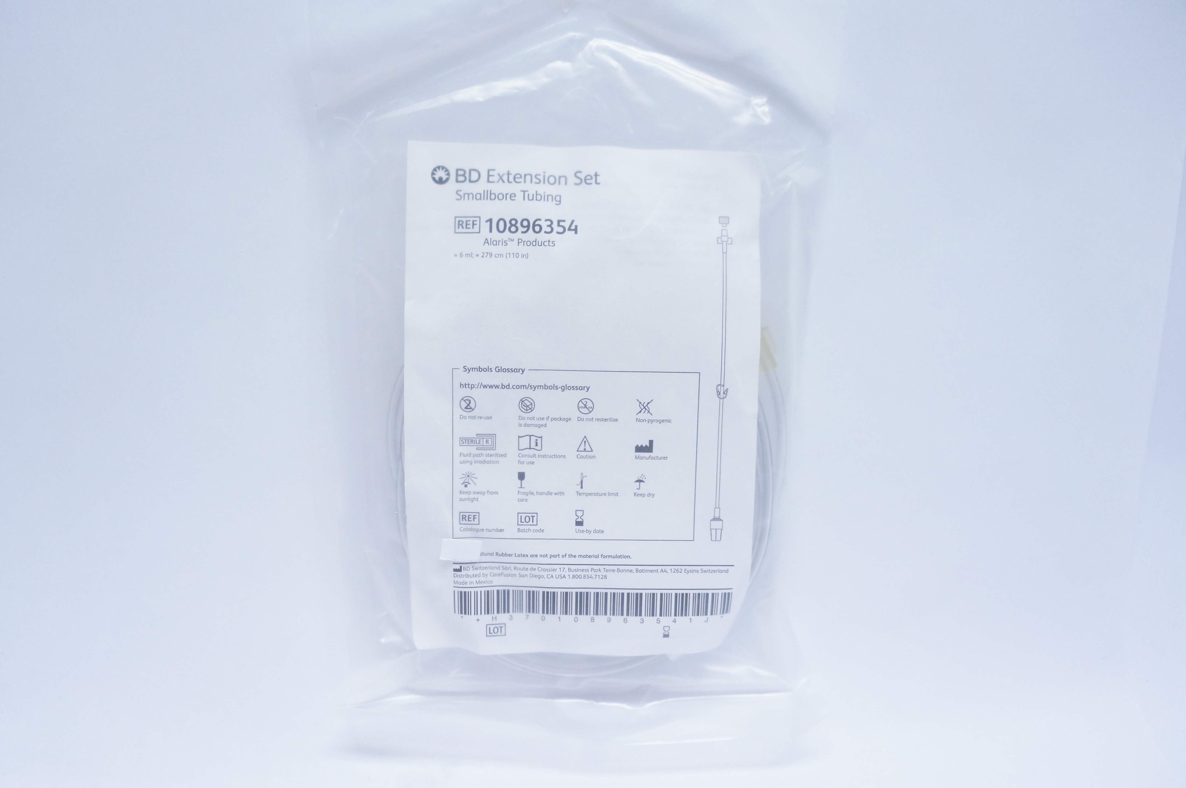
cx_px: 593
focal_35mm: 28
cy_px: 394
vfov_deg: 45.6
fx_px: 938
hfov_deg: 64.6
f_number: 3.5
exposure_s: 1/320
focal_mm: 19
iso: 1600
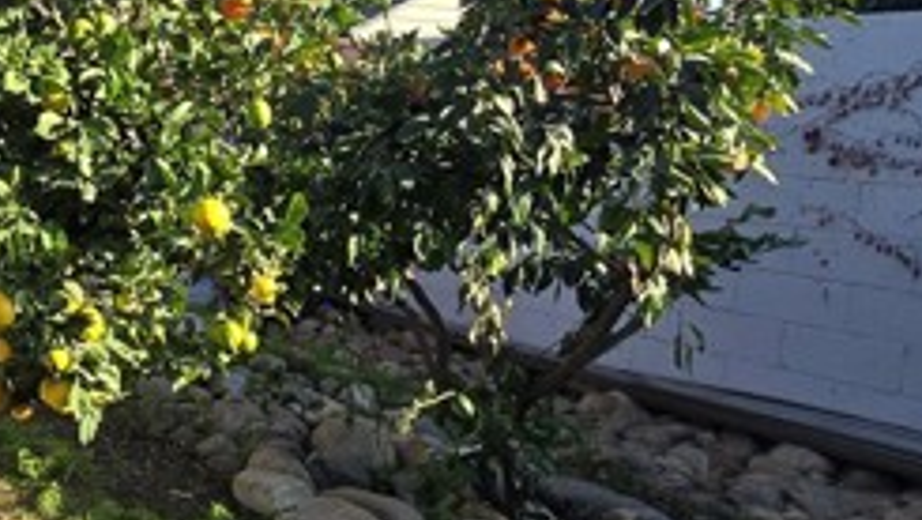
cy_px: 226
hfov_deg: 42.5
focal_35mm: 37
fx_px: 905
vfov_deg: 32.0
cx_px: -90
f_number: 2.2
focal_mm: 2.2
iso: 50
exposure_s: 1/873
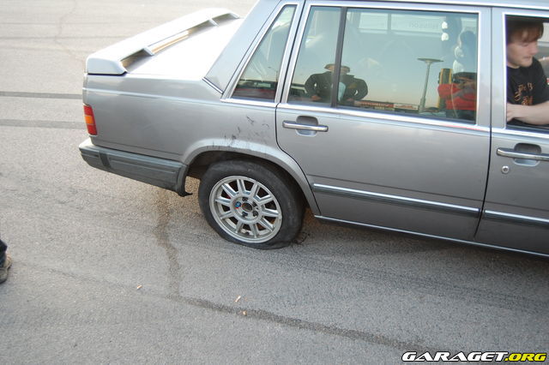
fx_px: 503
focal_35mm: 33
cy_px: 182
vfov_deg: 39.9
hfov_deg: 57.2
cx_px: 274
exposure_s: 1/40
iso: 400
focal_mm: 22
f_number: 3.8
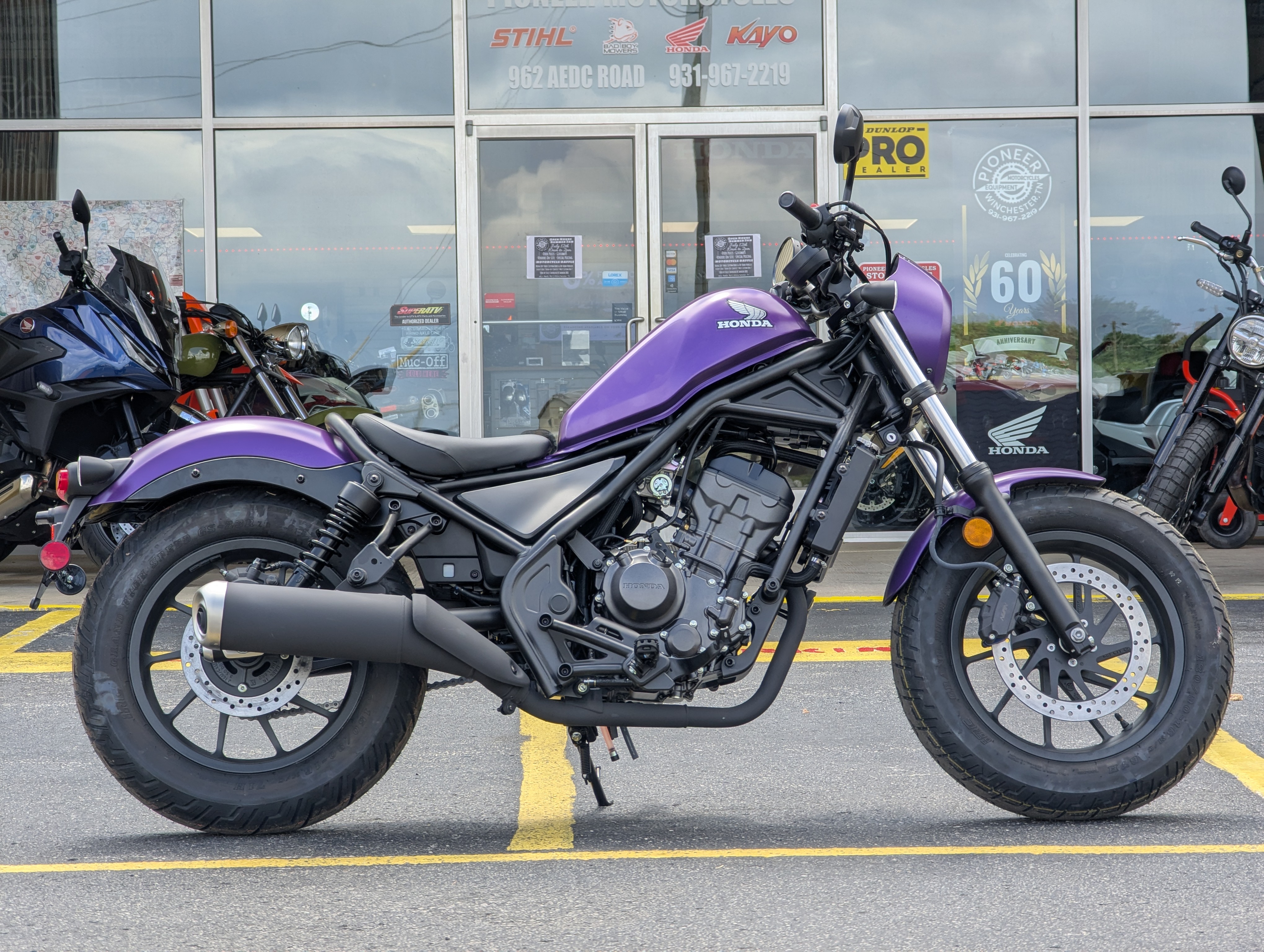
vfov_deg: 14.0
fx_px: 3876
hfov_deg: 18.5
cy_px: 476
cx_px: 632
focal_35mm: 106
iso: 30
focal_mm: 19
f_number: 3.5
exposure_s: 1/148
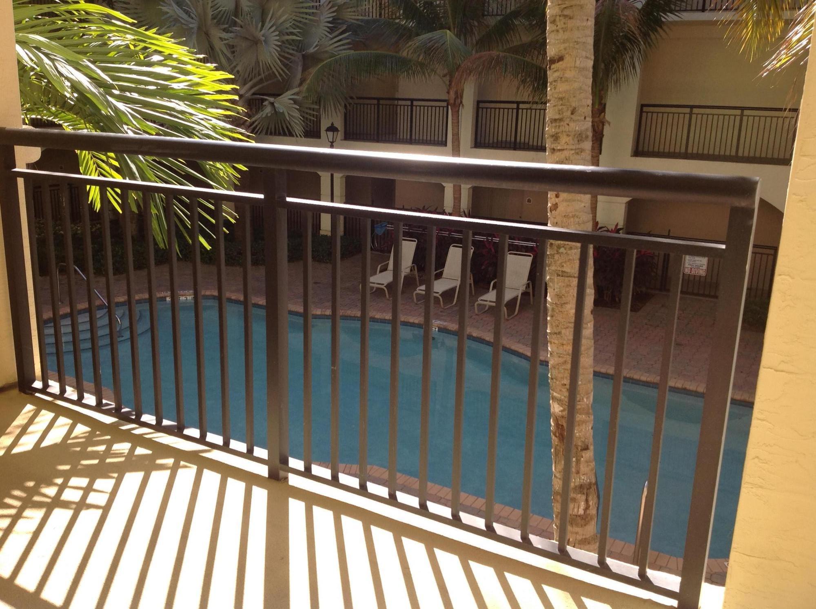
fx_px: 824
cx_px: 408
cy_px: 304
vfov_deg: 40.6
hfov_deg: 52.7
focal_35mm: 35
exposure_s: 1/392
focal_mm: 4.28
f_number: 2.4
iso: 50
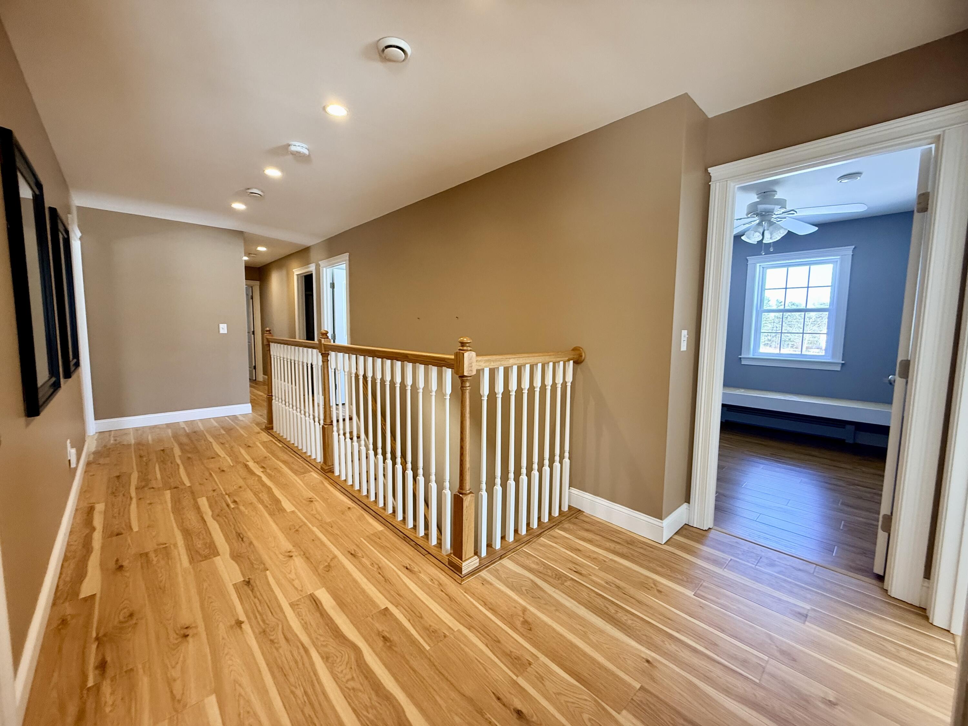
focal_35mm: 14
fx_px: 391
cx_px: 484
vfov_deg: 85.7
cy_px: 363
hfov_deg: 102.1
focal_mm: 2.22
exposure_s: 1/60
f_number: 2.2
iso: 200
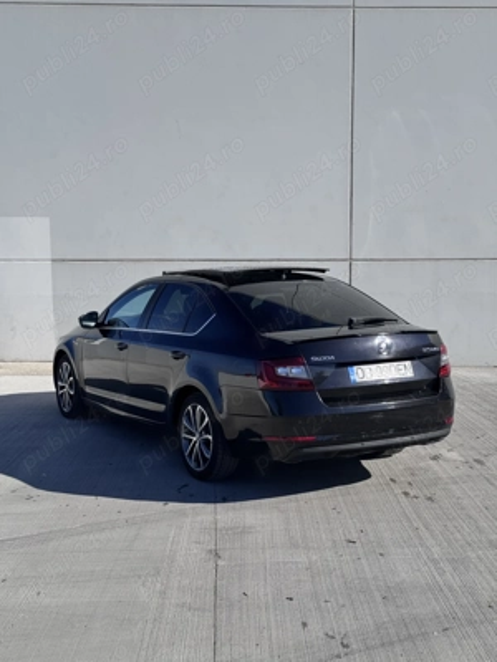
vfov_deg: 39.7
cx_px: 248
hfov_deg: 30.3
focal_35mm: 48
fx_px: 919
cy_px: 331
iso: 64
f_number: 1.78
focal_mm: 6.76
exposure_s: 1/2252
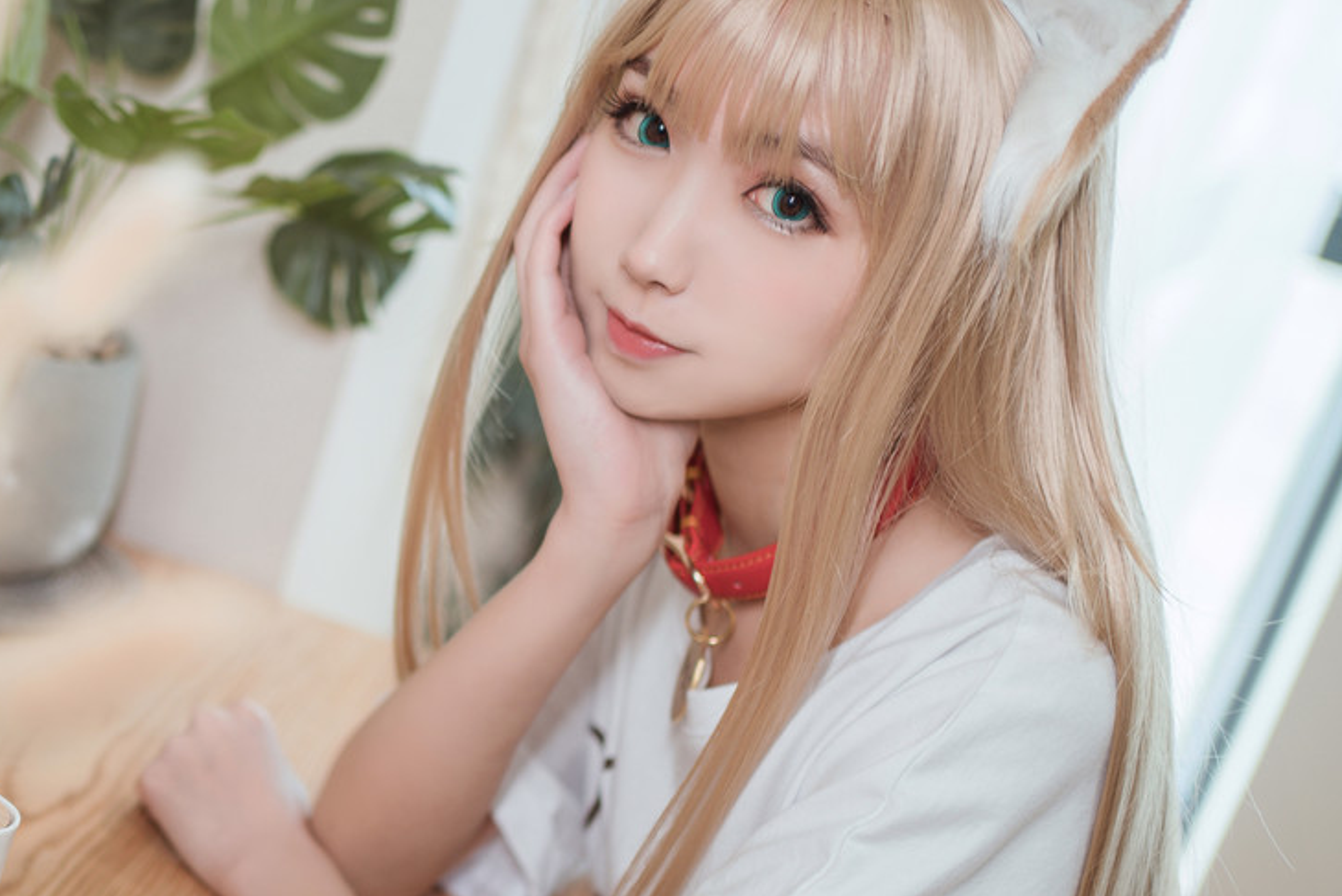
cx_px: 307
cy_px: 509
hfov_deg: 27.6
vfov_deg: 18.9
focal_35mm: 72
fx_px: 2685
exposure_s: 1/50
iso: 100
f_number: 1.8
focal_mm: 35
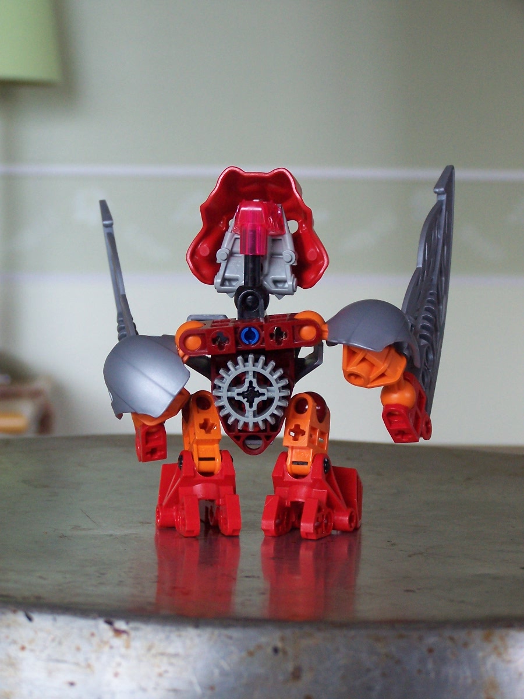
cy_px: 350
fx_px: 1897
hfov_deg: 15.7
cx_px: 262
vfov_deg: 20.9
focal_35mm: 94
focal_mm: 15.6
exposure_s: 1/15
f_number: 3.2
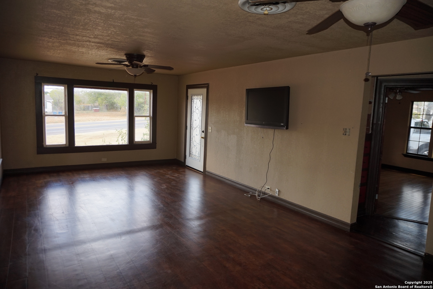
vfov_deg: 53.1
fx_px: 289
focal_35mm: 24
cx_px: 216
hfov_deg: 73.8
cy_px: 144
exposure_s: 1/160
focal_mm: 16
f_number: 3.5
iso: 100
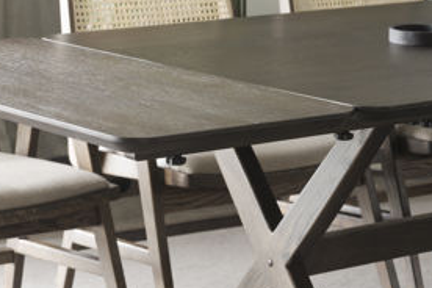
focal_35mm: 162
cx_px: 88
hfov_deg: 12.6
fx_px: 1944
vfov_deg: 8.5
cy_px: 130
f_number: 6.3
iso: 100
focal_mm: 70
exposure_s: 1
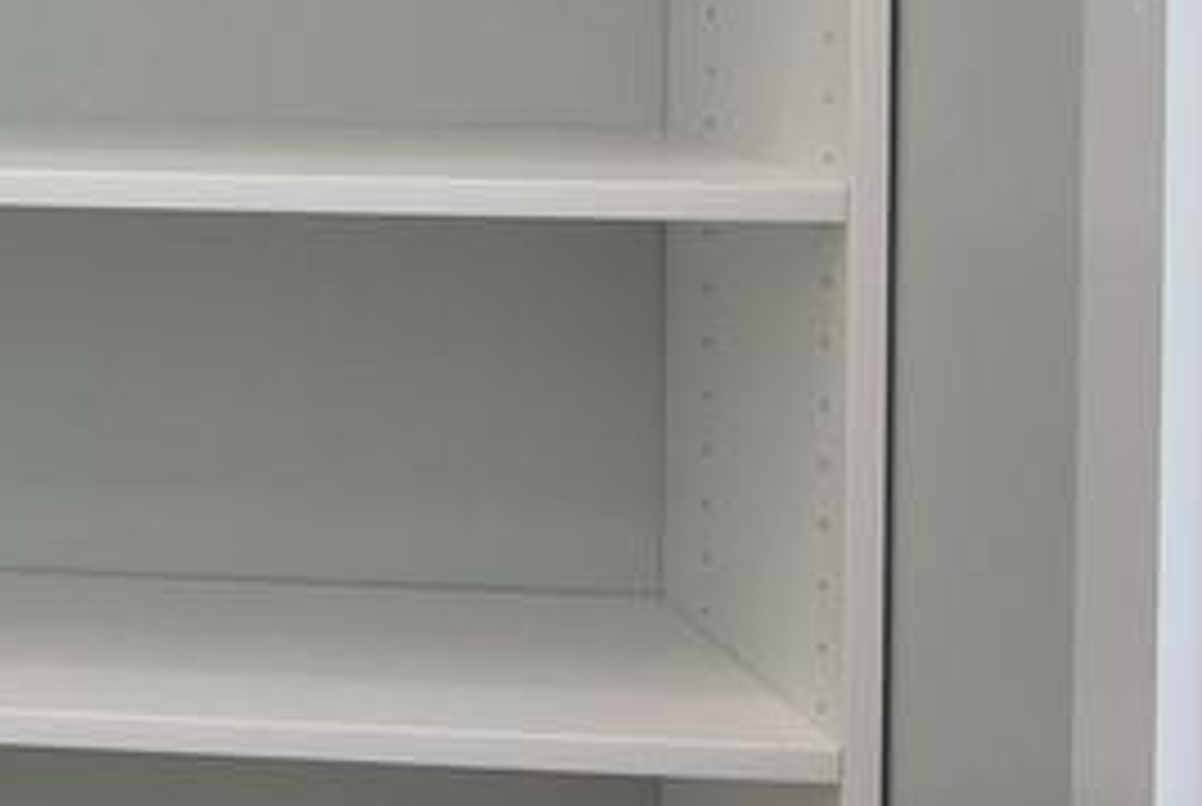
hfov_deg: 17.6
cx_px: -846
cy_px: -144
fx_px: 3244
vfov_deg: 13.8
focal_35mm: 97
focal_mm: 12
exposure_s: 1/80
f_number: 8
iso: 500
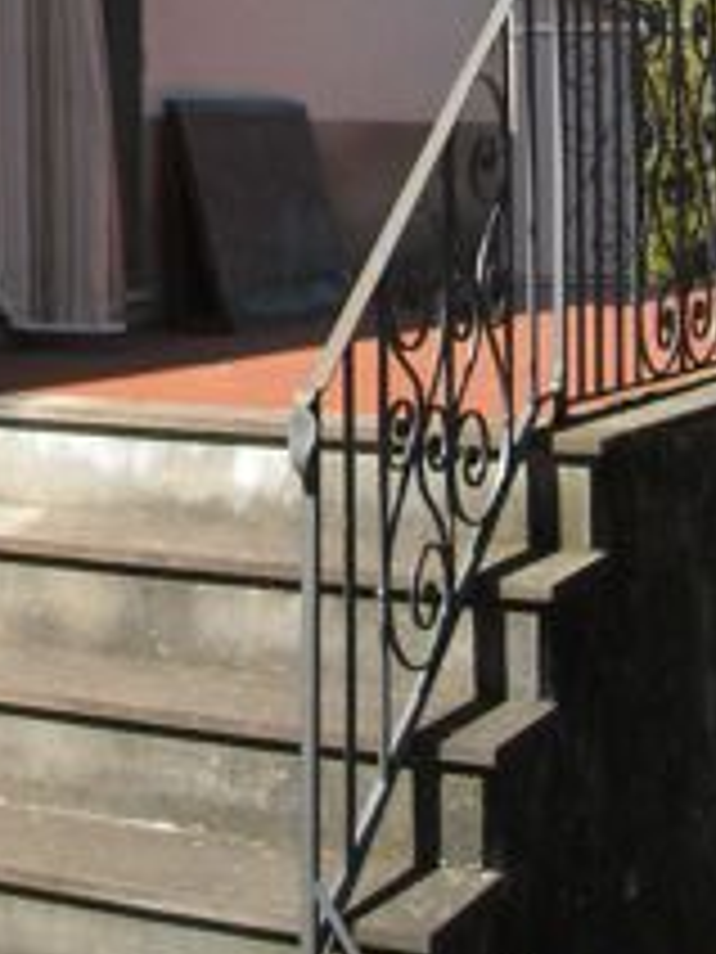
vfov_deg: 20.8
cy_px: -189
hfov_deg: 16.4
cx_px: -20
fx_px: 2427
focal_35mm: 88
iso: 95
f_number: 5.6
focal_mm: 5.7
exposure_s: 1/250
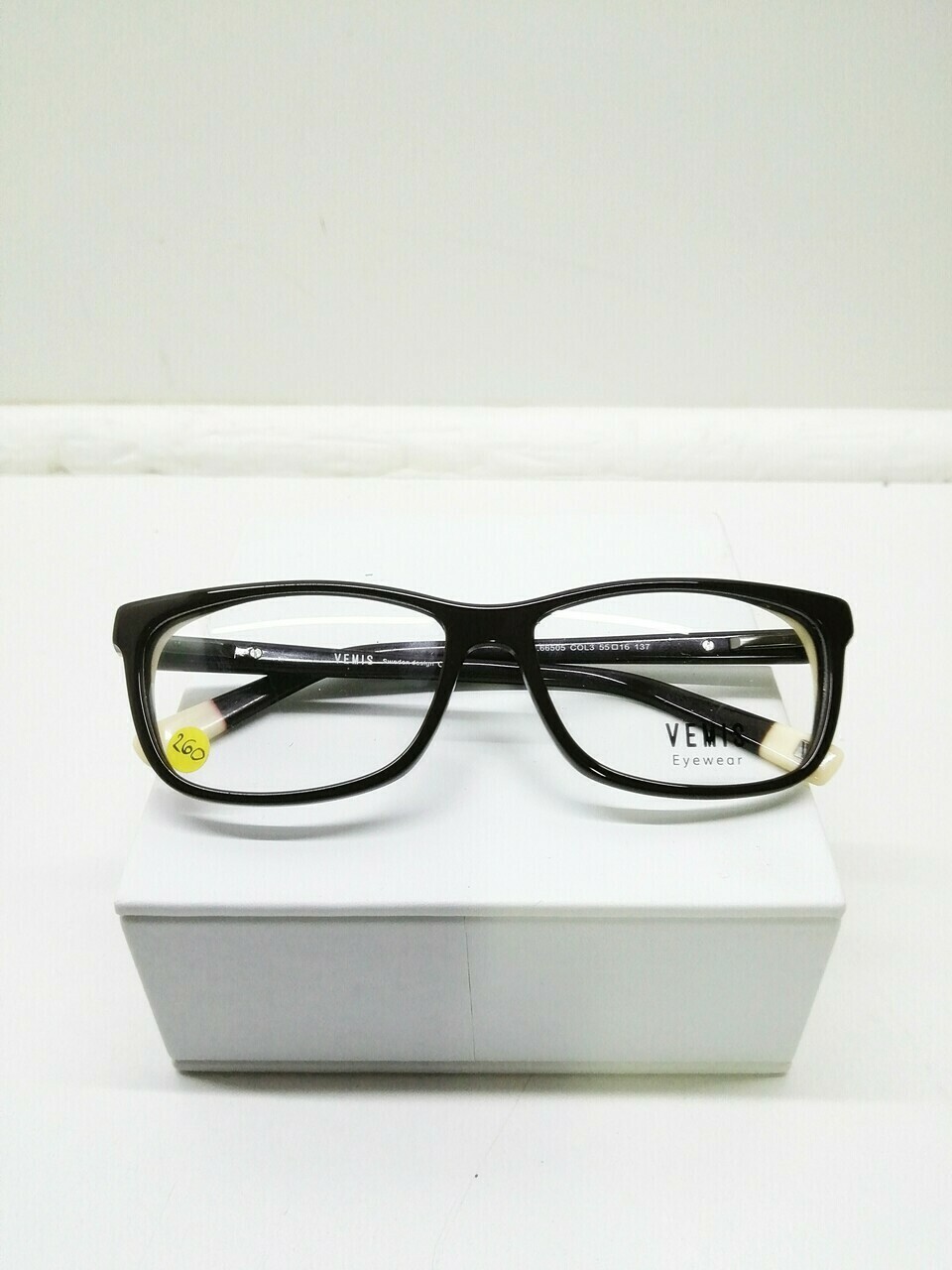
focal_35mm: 26
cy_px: 635
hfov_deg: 53.1
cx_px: 476
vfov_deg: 67.3
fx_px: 953
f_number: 1.8
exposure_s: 1/50
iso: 80
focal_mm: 3.46
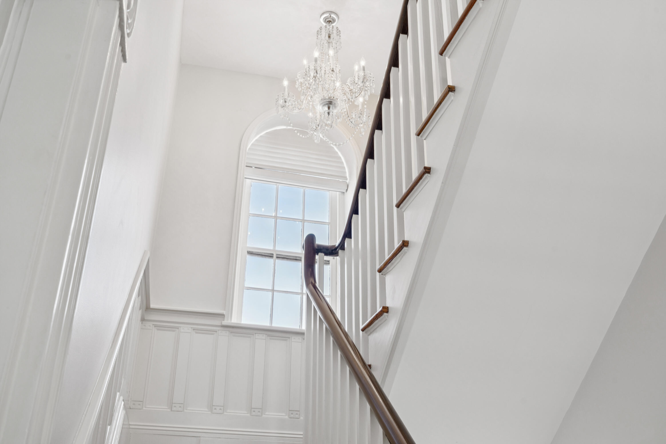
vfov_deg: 37.9
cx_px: 333
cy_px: 222
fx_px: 647
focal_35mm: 35
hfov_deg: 54.4
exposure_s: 1/30
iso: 400
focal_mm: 35
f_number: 8
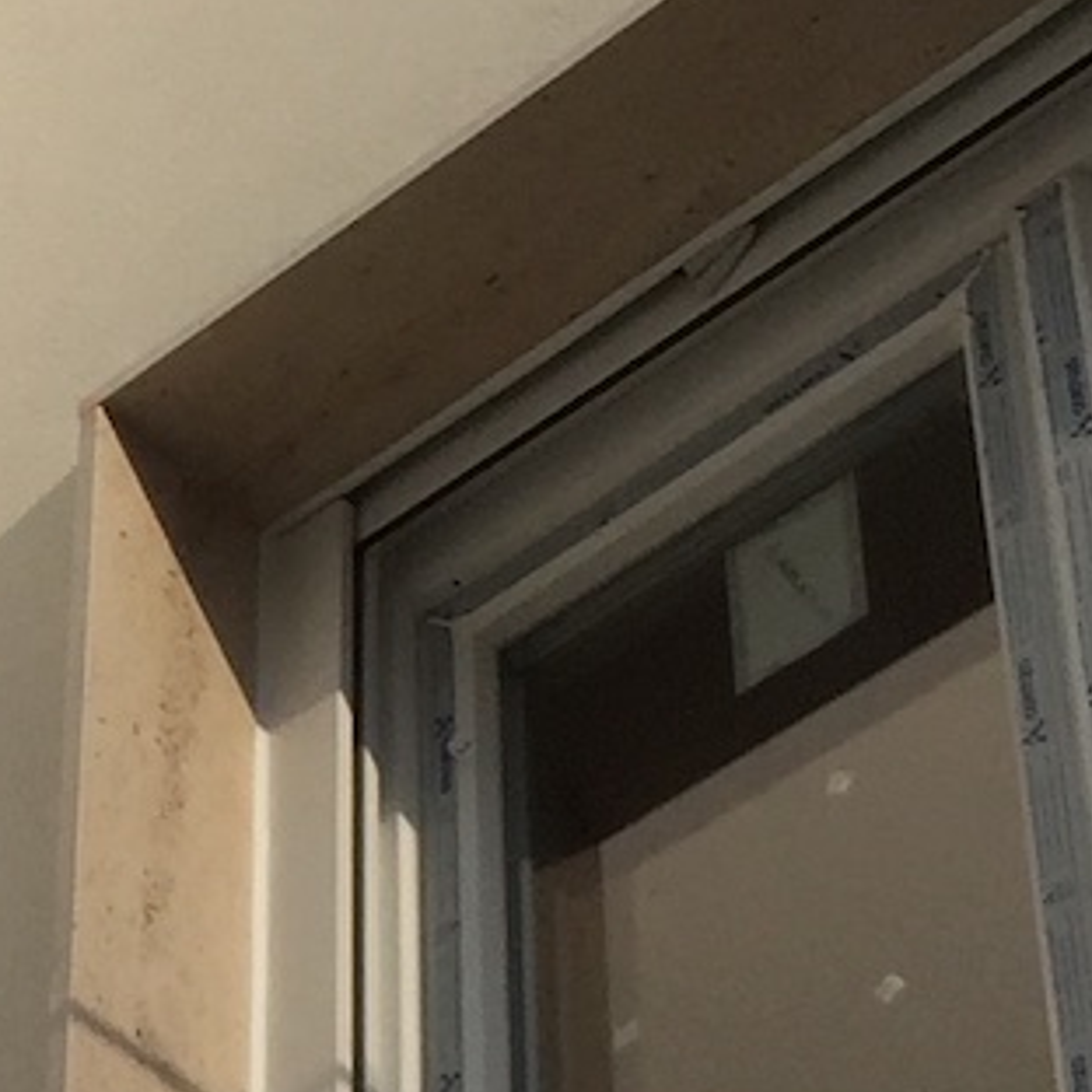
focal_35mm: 168
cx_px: -553
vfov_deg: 10.4
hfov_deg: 10.1
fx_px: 5996
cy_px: 710
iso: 32
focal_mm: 4.15
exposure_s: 1/2475
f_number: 2.2
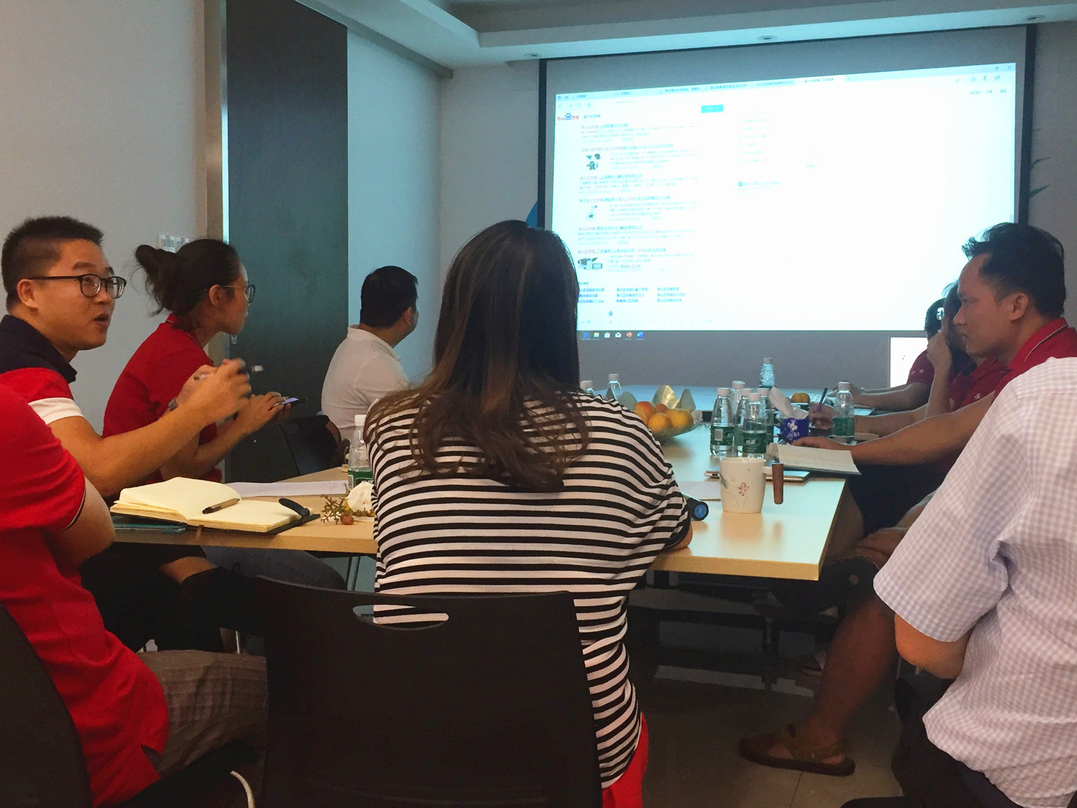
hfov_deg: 49.0
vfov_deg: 37.7
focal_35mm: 38
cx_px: 529
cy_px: 402
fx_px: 1182
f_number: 2.2
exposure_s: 1/33
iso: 64
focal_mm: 4.15
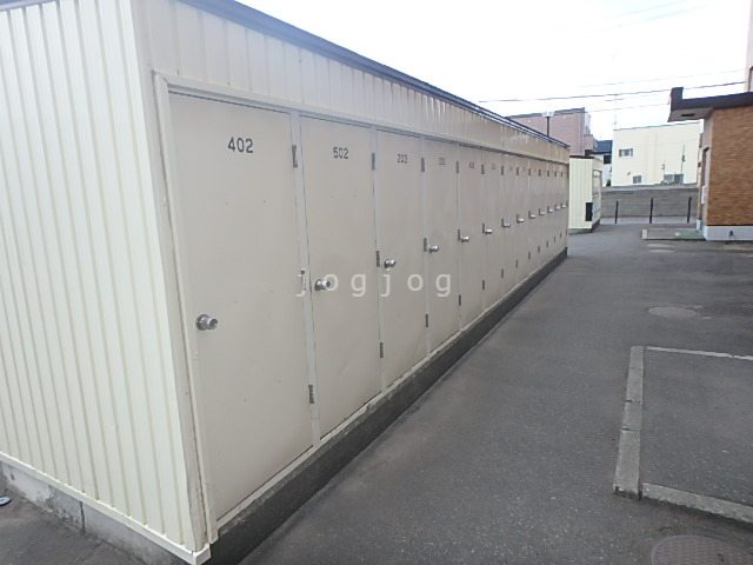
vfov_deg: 63.4
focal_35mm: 21
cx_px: 376
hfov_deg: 79.0
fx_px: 457
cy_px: 282
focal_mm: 3.7
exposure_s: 1/200
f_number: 3.5
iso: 125
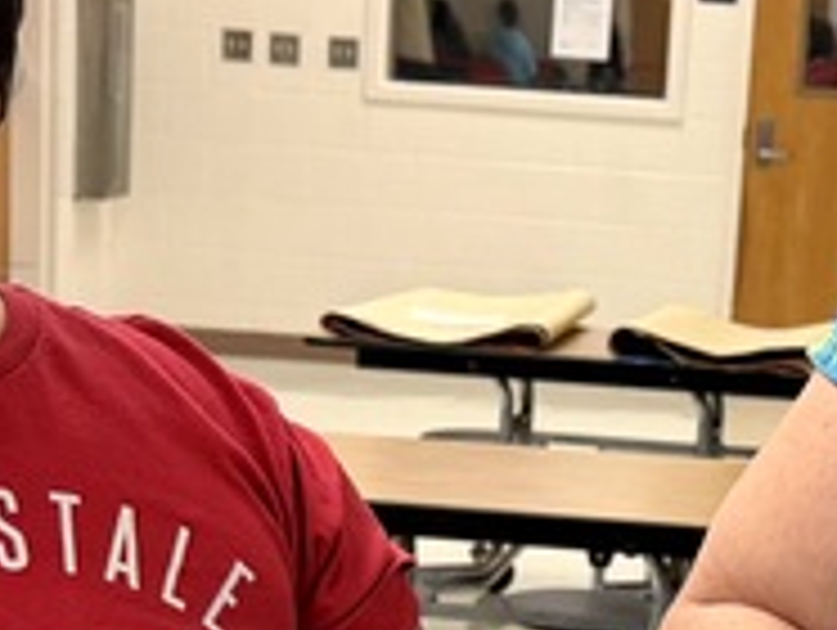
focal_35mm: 132
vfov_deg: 11.0
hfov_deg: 14.9
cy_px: 824
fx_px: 3196
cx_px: 598
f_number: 1.78
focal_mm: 6.76
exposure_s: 1/120
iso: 160
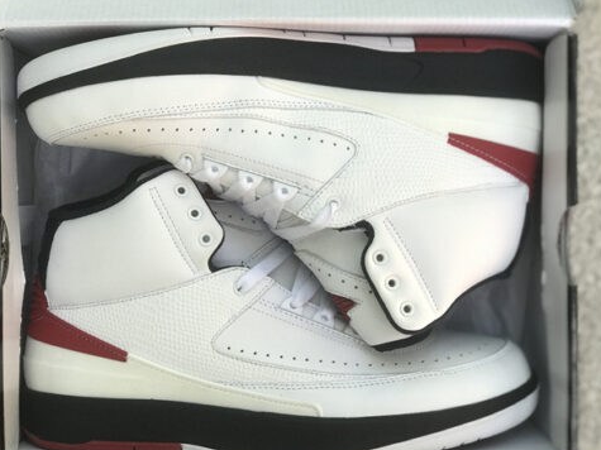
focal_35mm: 72
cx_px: 287
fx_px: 1250
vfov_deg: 20.4
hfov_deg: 27.0
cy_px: 240
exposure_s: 1/50
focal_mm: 6.6
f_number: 2.8
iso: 25
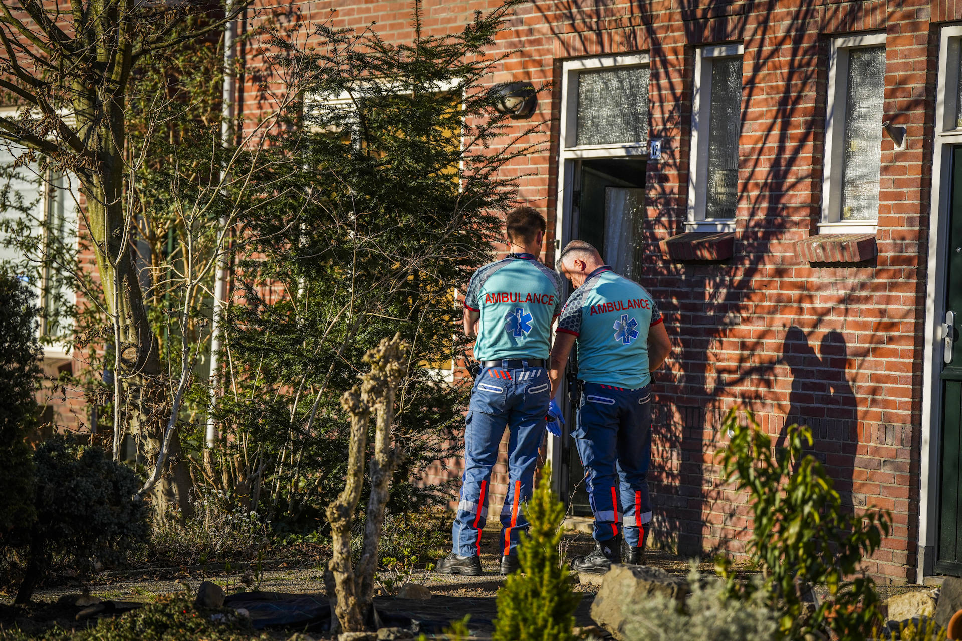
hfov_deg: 16.8
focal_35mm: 122
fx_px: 3260
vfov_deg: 11.2
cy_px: 320
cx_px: 481
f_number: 2.8
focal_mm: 122
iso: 200
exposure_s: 1/3200
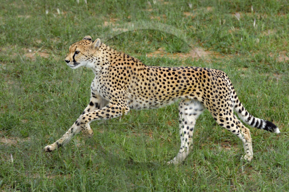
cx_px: 144
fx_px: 1003
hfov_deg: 16.4
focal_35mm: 125
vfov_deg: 11.0
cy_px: 96
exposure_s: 1/1600
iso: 800
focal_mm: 125
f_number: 7.1
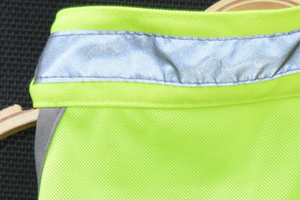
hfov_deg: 11.2
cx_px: 195
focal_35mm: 183
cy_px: 350
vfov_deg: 7.3
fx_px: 1525
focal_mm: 27
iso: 180
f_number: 4
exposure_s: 1/125
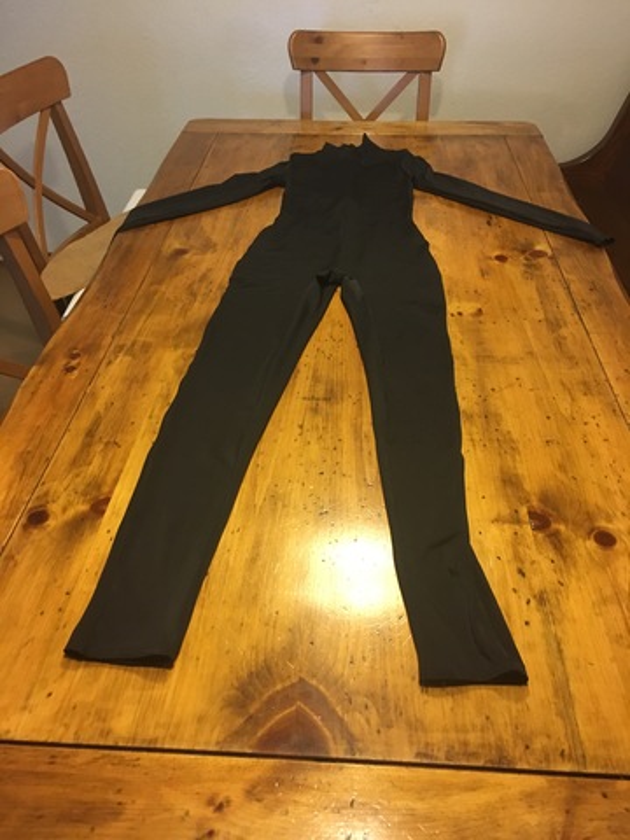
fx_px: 704
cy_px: 420
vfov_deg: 61.7
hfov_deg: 48.2
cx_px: 315
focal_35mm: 29
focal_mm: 4.15
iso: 200
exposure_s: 1/30
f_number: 2.2
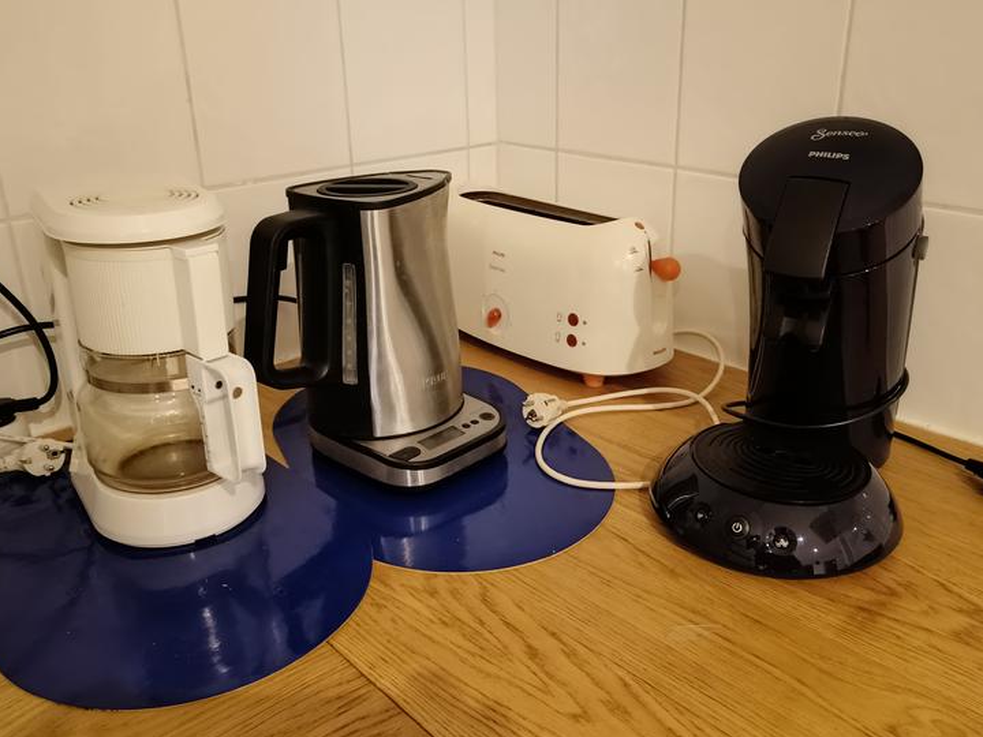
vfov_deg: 46.8
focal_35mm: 30
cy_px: 343
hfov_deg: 59.9
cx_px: 513
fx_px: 852
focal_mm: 4.95
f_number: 1.9
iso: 5923
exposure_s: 1/20
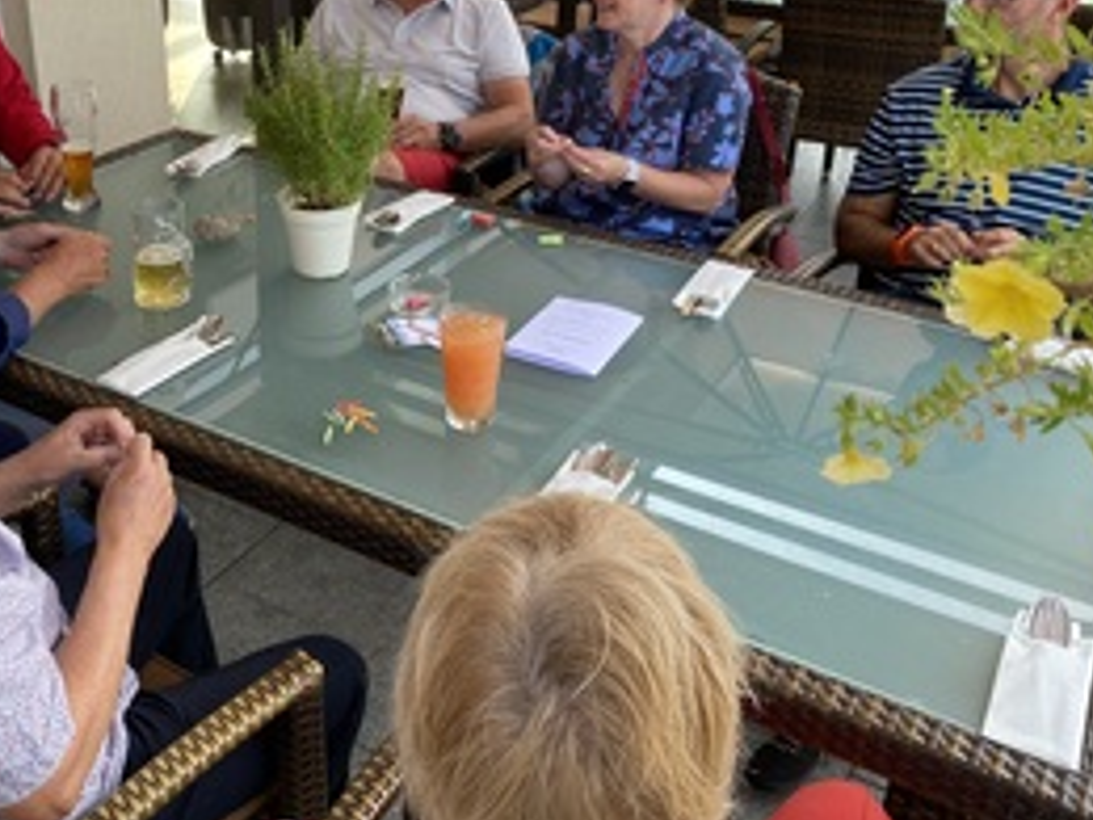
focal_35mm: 40
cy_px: 206
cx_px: 362
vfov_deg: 35.2
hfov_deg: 46.1
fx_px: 1263
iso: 32
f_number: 1.8
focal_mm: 4.25
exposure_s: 1/152
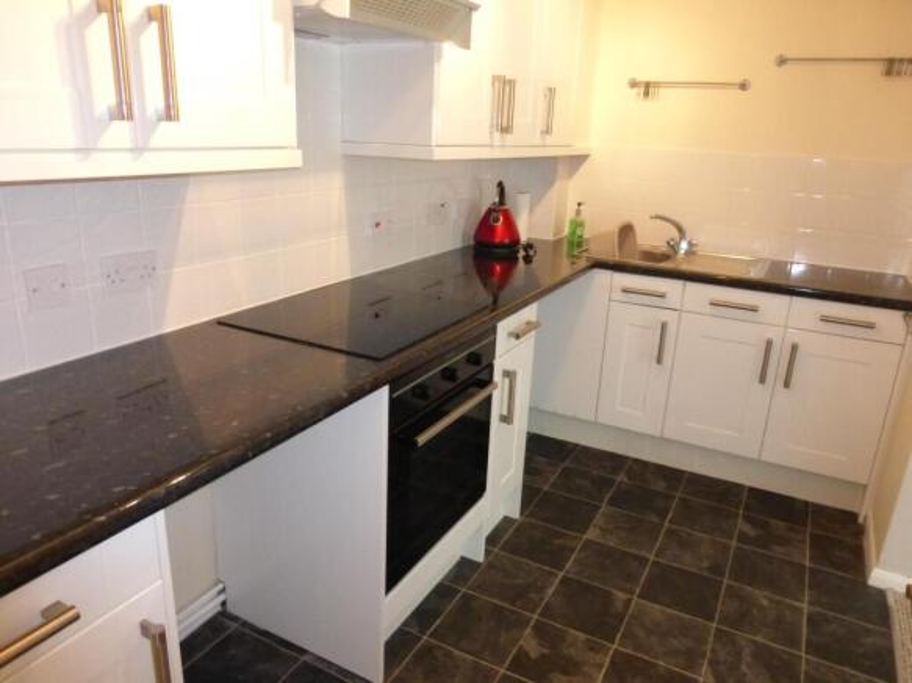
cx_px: 456
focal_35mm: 25
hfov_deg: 69.4
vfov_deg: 54.9
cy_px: 342
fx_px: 659
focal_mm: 4.3
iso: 800
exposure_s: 1/60
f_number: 3.3
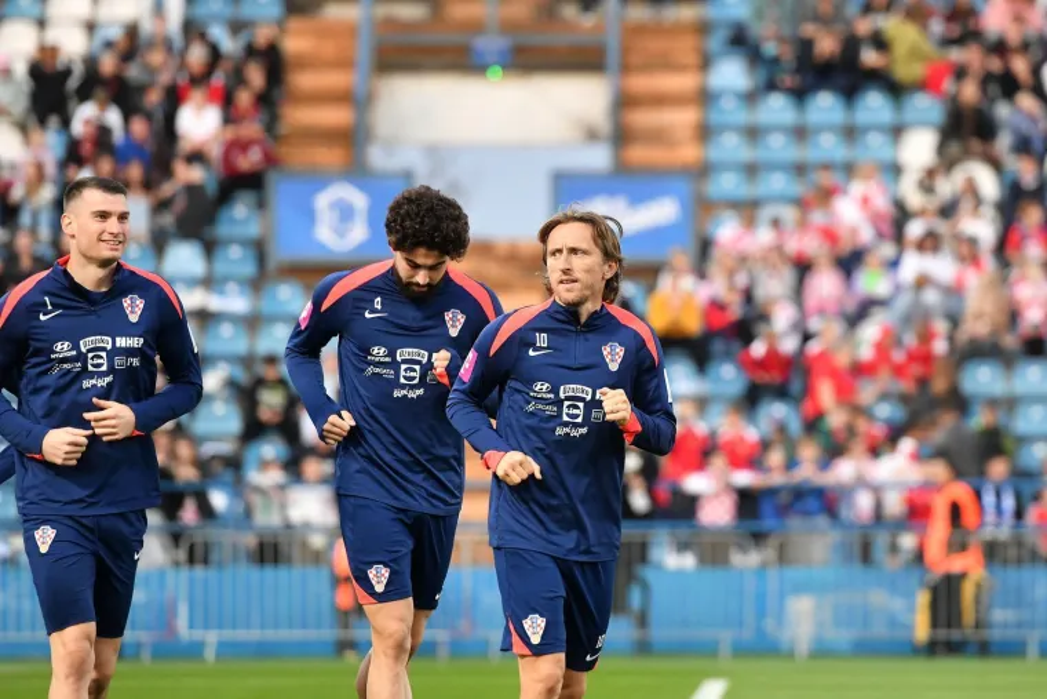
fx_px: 5817
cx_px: 524
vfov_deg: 6.9
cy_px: 350
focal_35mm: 200
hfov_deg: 10.3
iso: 2000
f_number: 5
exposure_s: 1/640
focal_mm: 200
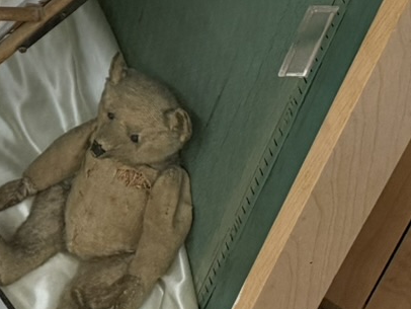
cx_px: -343
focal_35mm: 121
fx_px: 1437
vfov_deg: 10.6
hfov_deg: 14.3
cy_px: -422
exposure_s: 1/60
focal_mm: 6.76
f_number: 1.78
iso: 250
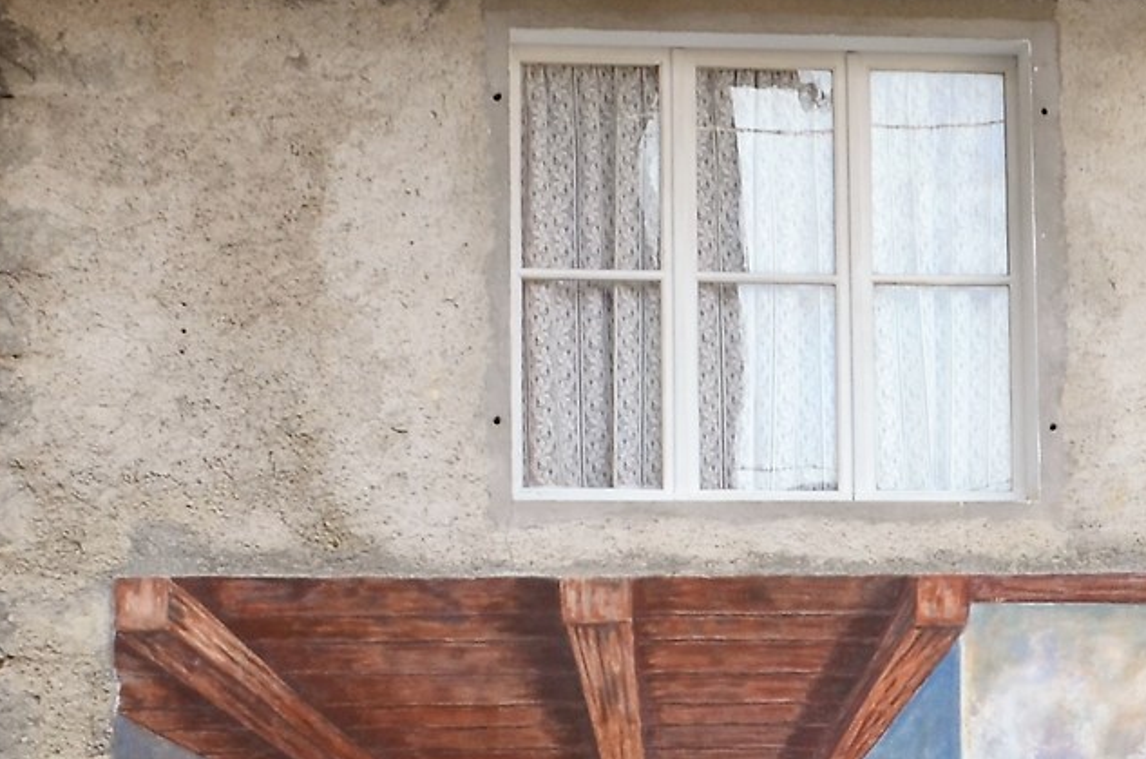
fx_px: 4157
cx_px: 1153
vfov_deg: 10.4
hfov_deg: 15.4
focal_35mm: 131
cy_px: 435
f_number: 5.6
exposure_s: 1/125
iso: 200
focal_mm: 23
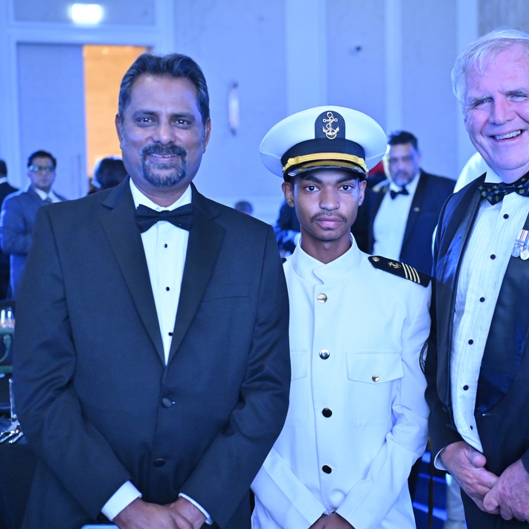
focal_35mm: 62
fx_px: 1072
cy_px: 267
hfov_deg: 27.7
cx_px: 310
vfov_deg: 27.7
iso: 5000
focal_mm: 48
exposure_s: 1/200
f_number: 3.2
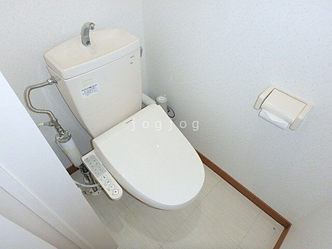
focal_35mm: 21
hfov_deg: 79.0
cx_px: 166
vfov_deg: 63.4
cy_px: 124
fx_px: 201
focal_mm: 3.7
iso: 400
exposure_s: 1/30
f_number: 3.5
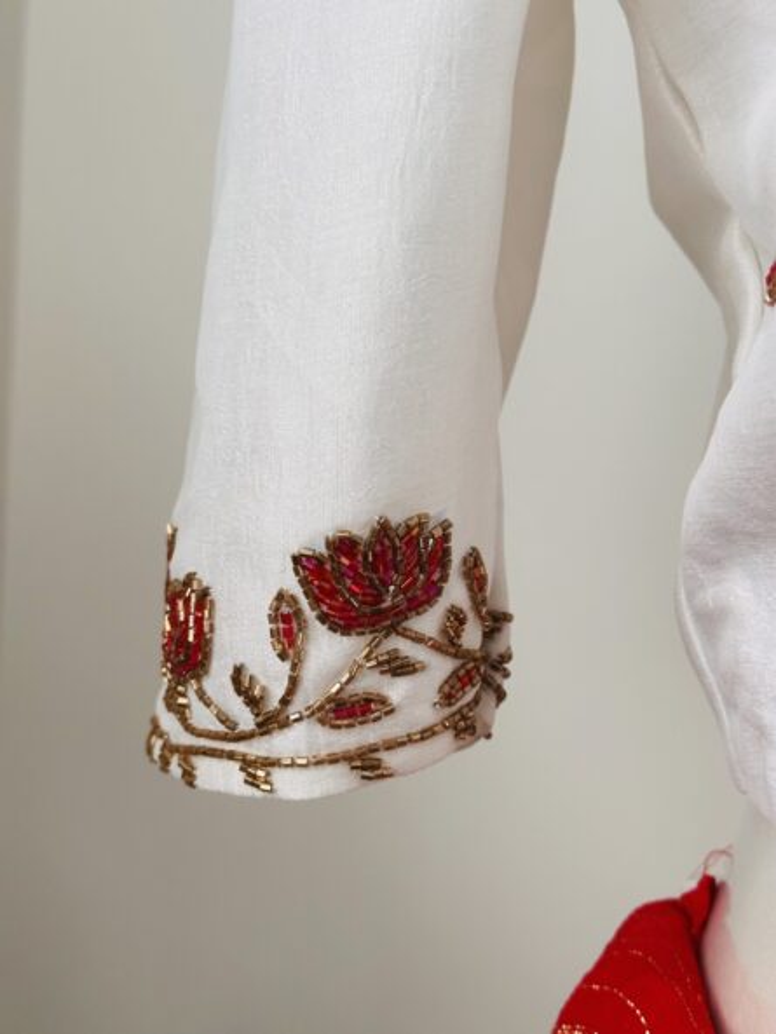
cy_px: 517
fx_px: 1434
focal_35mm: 48
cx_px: 388
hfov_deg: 30.3
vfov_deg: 39.6
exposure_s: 1/61
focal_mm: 6.86
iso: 80
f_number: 1.78
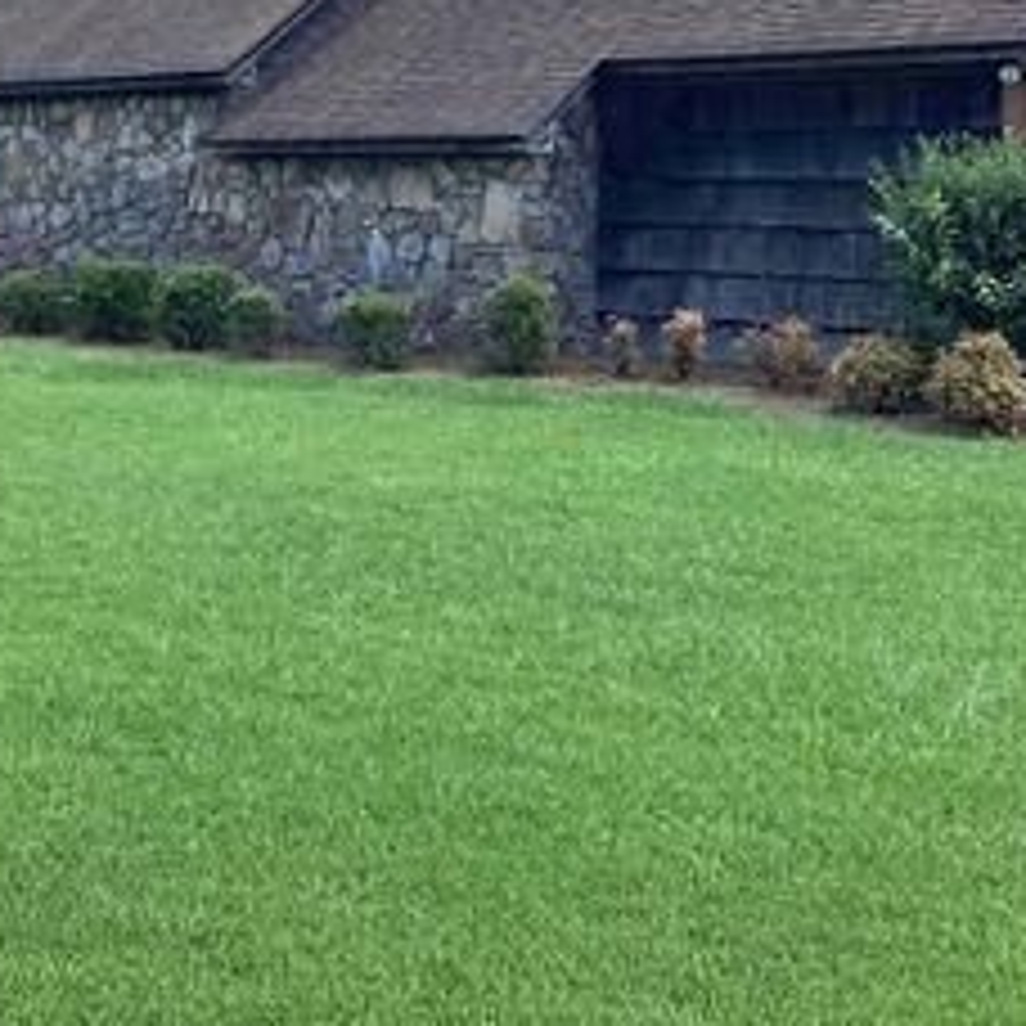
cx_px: 266
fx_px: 2012
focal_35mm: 60
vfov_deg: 28.0
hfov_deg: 28.2
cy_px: 214
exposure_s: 1/460
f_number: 2.4
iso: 25
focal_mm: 3.3
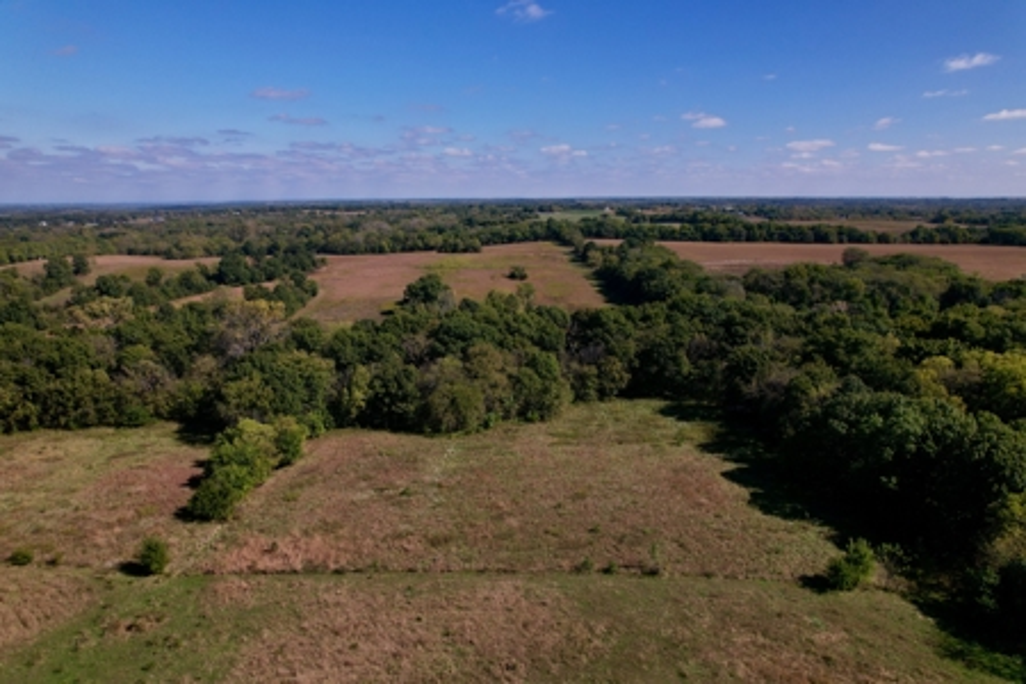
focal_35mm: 22
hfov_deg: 78.6
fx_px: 627
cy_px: 342
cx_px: 513
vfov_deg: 57.2
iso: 100
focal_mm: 8.38
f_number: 2.8
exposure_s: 1/100
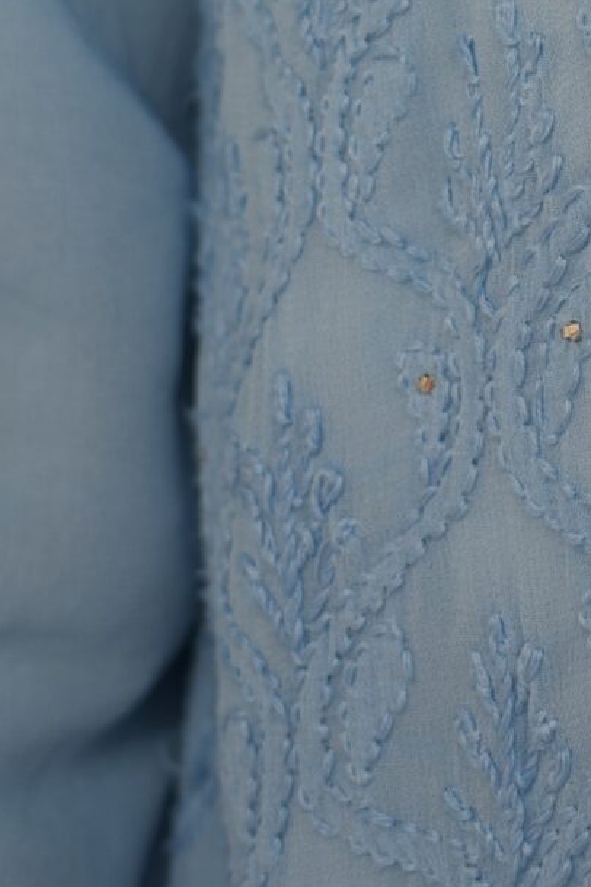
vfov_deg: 9.3
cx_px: 1151
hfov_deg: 6.4
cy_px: -774
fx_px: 5177
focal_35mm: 210
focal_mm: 50
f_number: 3.5
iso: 50
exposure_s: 1/250
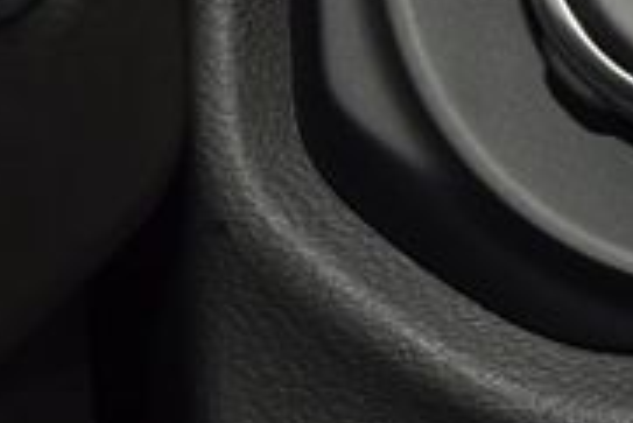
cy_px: -121
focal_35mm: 371
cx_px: 923
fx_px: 6528
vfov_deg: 3.7
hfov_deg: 5.5
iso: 100
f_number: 8
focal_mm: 70
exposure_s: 1/125
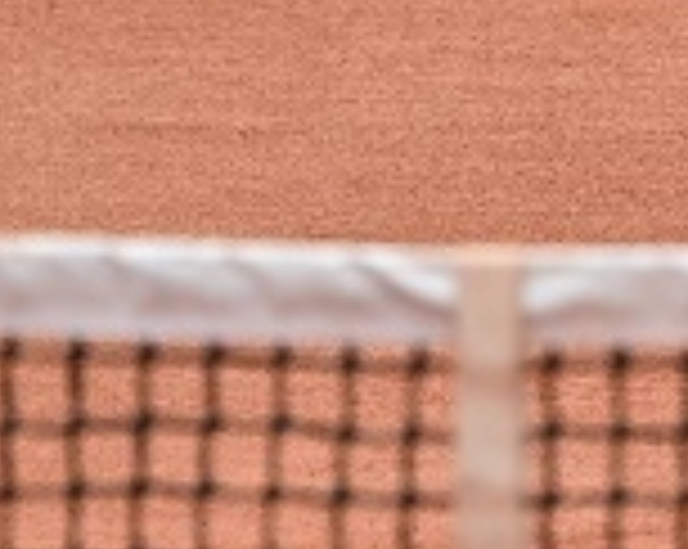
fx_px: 33778
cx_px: 1515
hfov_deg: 1.2
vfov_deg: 0.9
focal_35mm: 1661
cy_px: -806
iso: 250
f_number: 4
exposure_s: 1/2000
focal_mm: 270
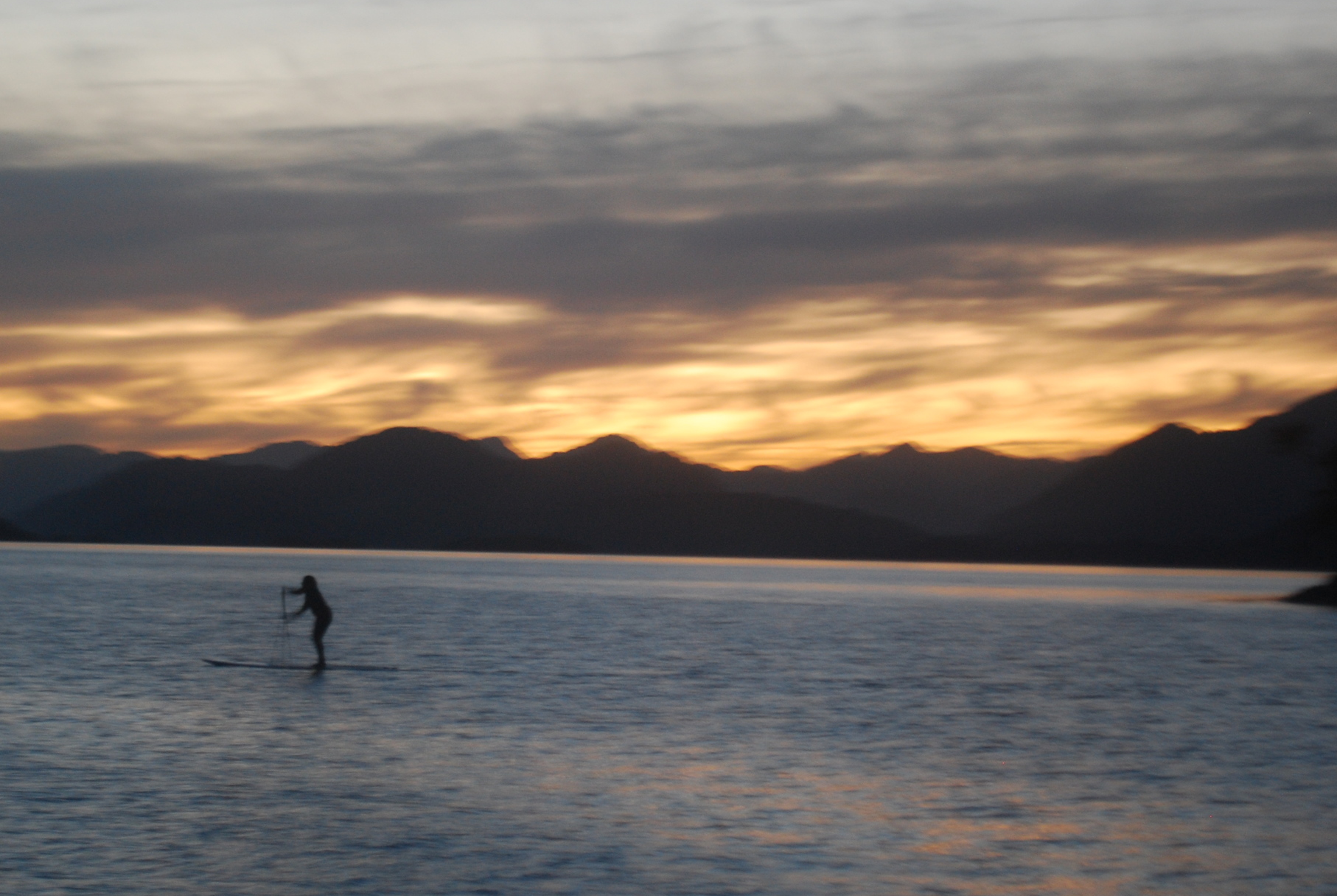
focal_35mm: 114
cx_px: 497
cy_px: 454
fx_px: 4228
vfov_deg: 12.1
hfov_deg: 17.9
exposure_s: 1/4
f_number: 5.6
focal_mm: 55
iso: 400
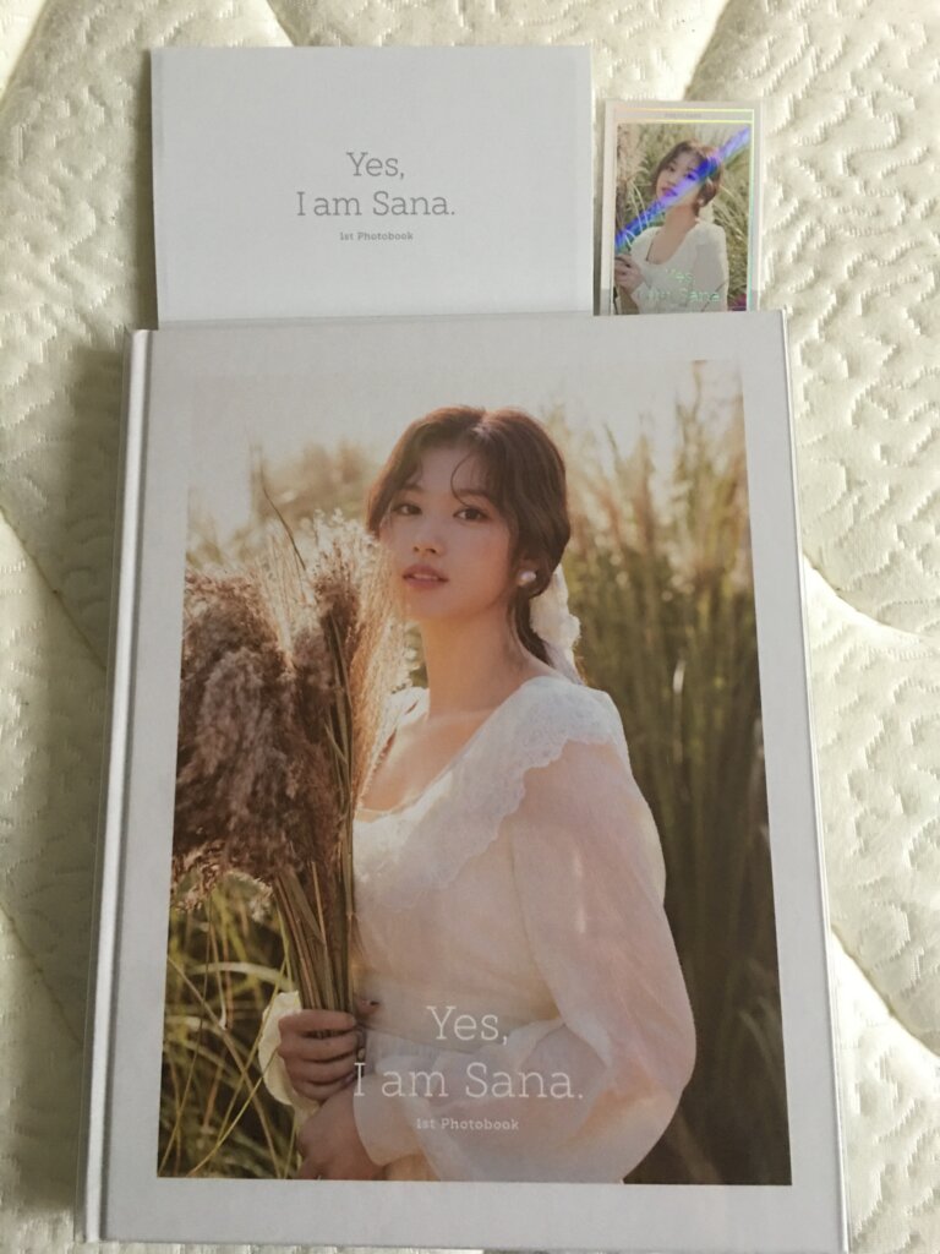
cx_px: 470
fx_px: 1050
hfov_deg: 48.2
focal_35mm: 29
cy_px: 627
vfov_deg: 61.7
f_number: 2.2
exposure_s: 1/10
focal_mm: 4.15
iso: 100
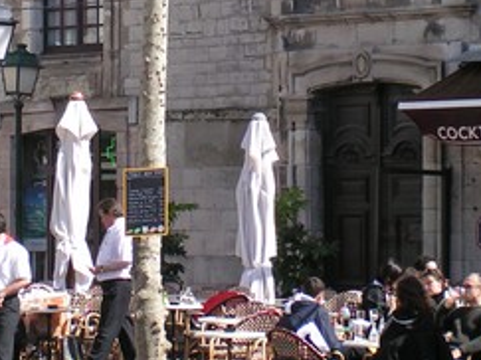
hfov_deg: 9.6
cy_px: -76
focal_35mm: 207
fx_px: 2875
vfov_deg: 7.1
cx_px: 238
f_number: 5
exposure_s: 1/200
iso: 50
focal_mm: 12.6
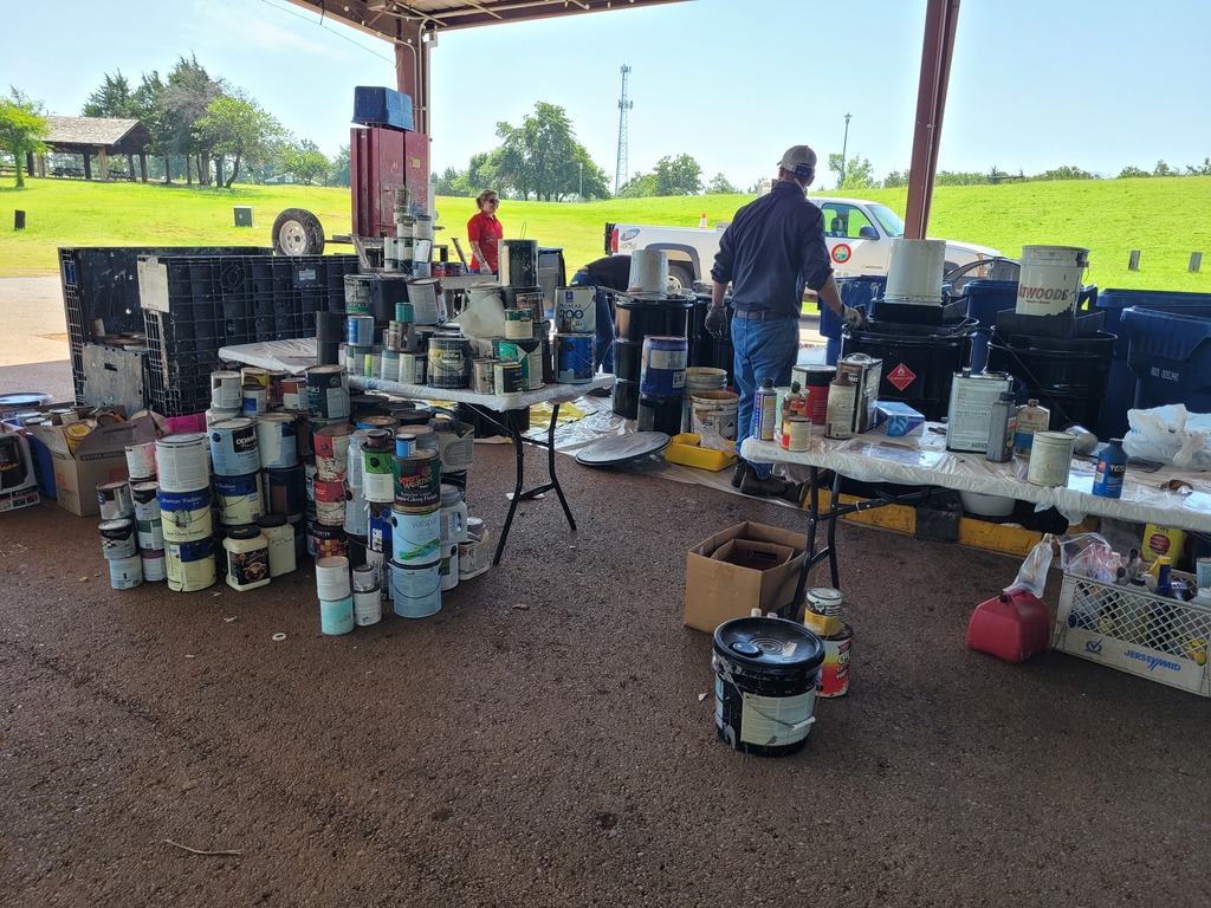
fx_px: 910
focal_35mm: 26
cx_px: 606
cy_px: 454
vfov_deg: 53.1
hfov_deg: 67.3
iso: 40
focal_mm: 5.4
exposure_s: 1/420
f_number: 1.8
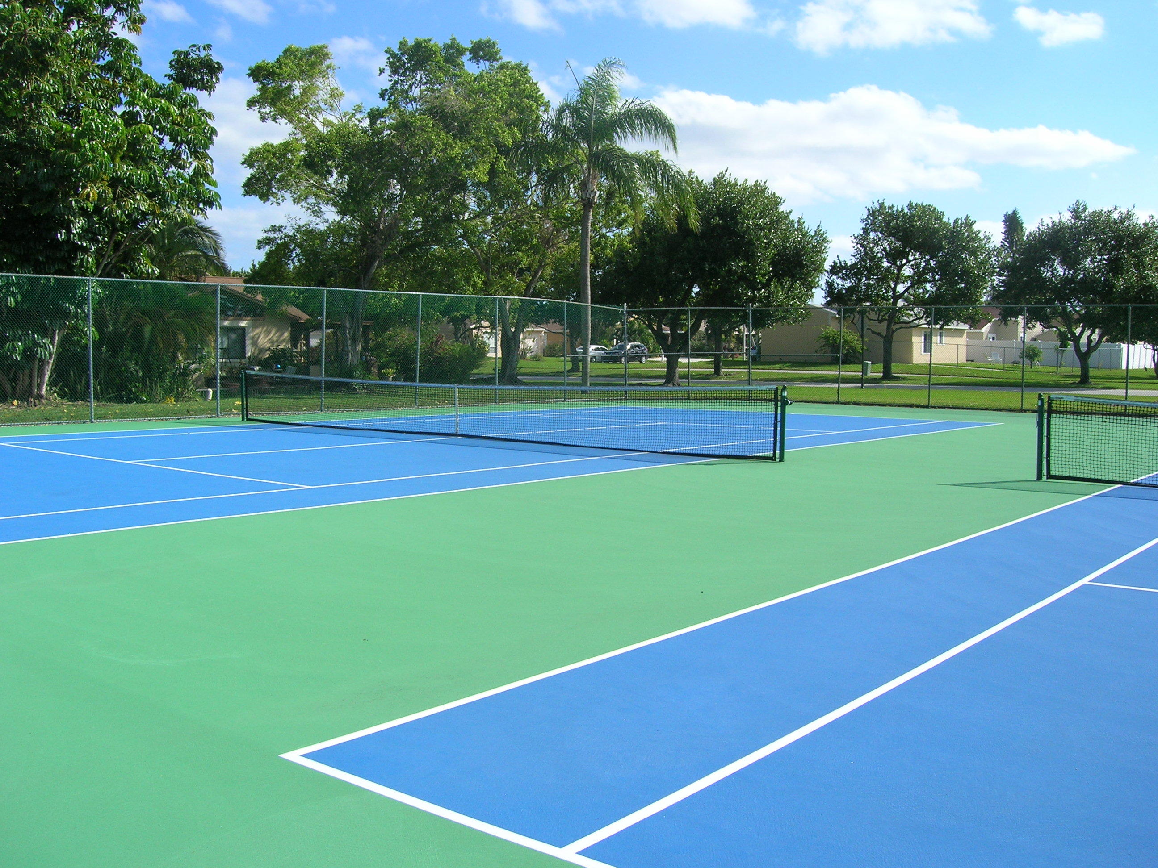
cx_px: 579
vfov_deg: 41.8
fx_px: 1137
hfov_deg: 54.0
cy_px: 434
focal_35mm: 34
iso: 50
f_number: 4.9
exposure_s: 1/339
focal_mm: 5.7
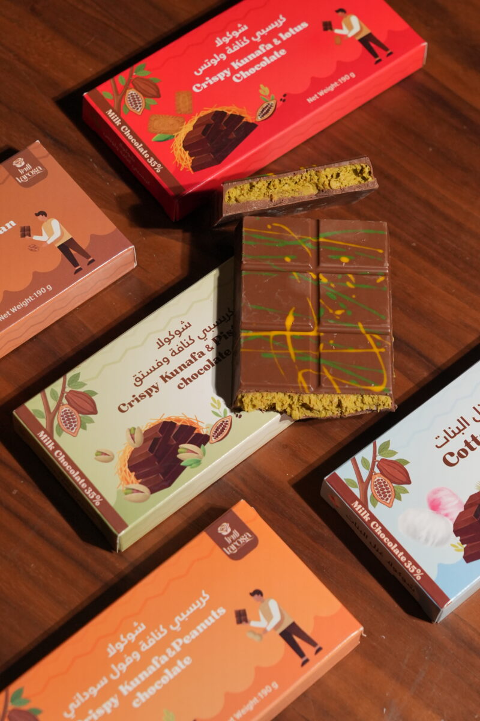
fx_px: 1580
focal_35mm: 79
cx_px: 240
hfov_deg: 17.3
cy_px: 360
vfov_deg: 25.7
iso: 1250
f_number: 4
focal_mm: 53
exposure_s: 1/2000
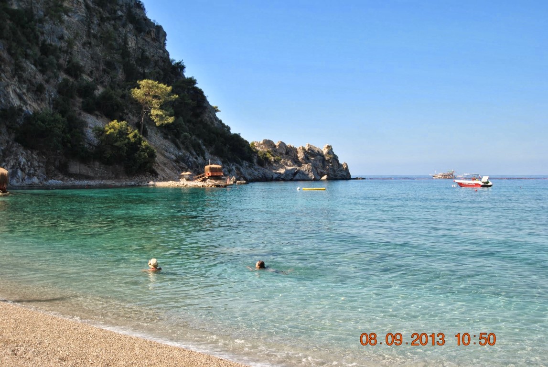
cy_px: 184
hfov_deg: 53.1
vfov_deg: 37.0
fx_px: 549
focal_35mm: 36
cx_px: 274
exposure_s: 1/200
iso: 100
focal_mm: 24
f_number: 7.1
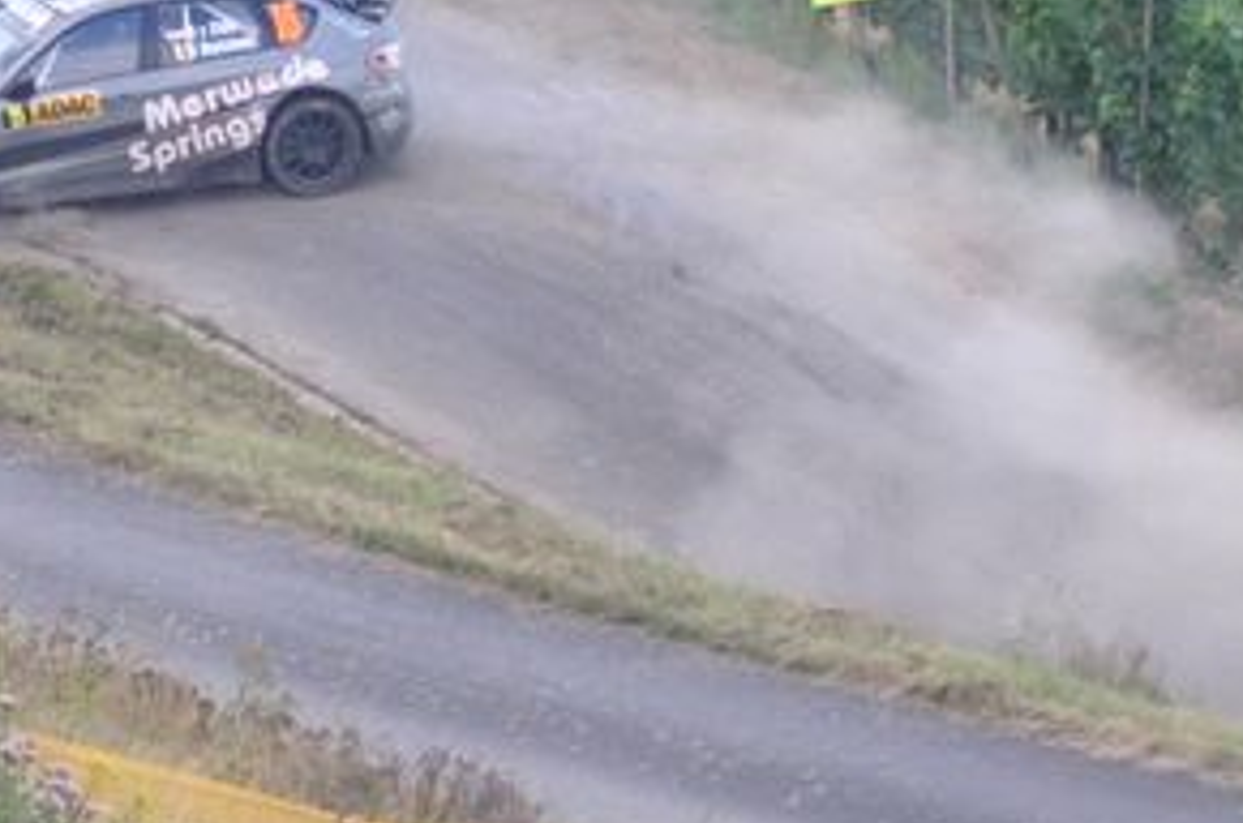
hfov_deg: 2.4
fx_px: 29965
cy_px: 39
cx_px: -561
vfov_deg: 1.6
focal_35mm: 870
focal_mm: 105
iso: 640
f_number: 5.6
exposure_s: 1/250
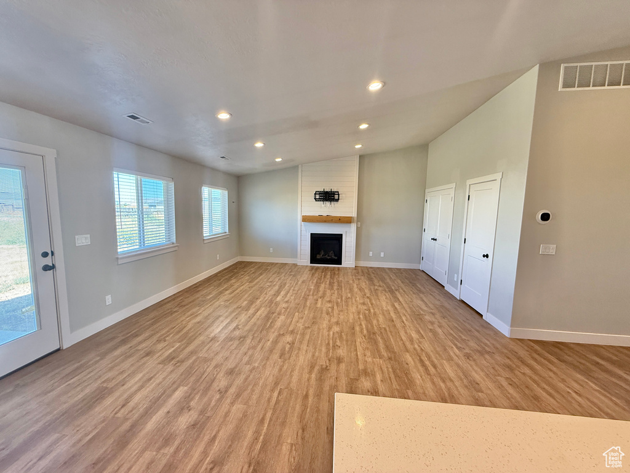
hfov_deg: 102.1
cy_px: 236
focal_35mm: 14
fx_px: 255
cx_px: 315
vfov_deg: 85.7
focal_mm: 2.22
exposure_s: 1/120
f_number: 2.2
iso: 200
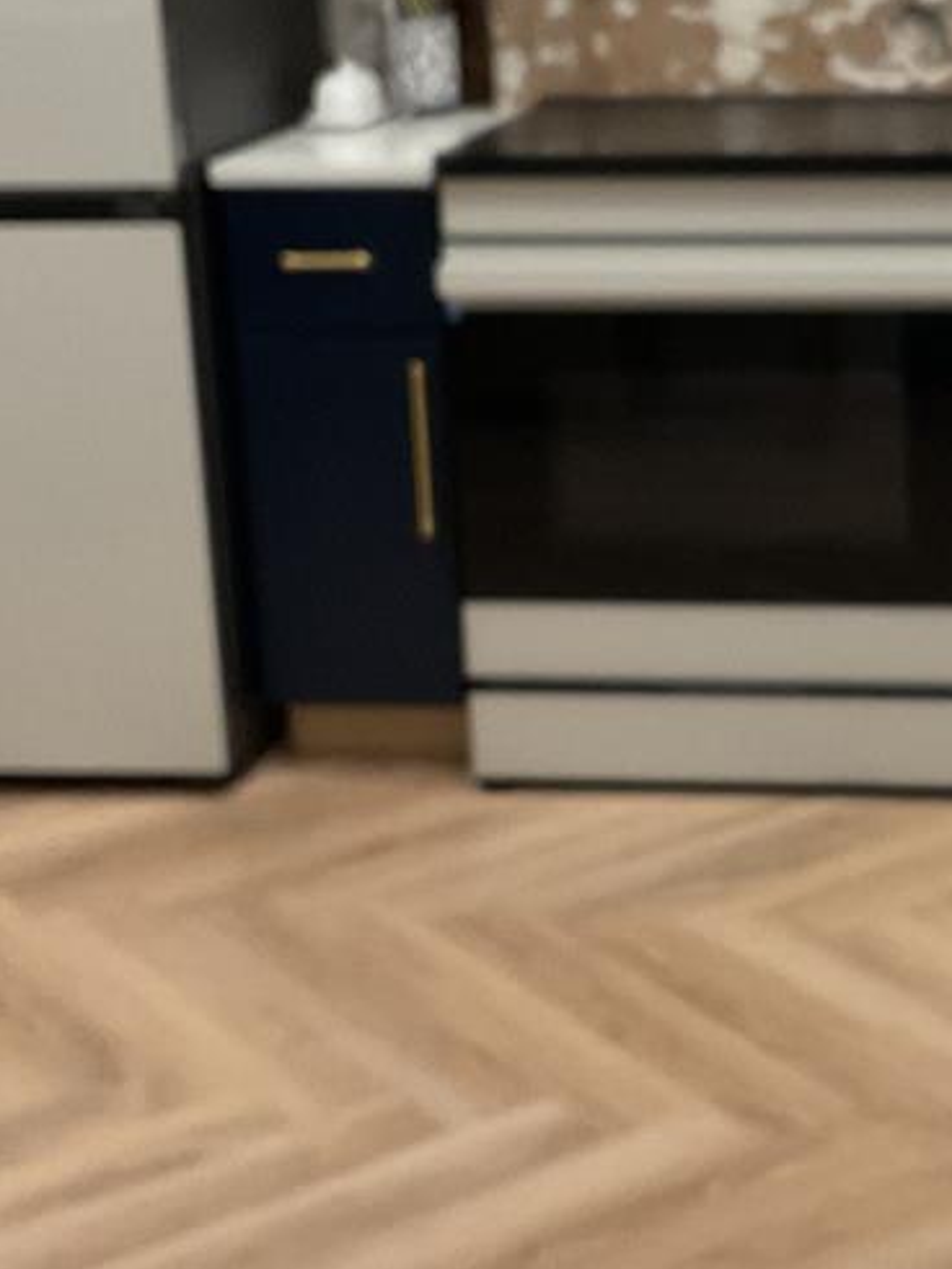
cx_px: 854
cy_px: 461
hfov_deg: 20.3
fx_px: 2601
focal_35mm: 71
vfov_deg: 27.3
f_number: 1.8
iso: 40
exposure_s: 1/60
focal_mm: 3
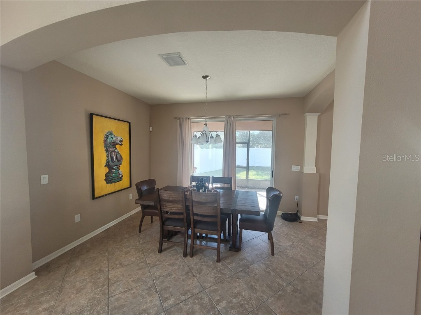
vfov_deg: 89.9
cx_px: 210
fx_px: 158
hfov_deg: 106.2
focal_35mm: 13
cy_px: 158
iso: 125
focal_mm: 1.74
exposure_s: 1/59
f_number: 2.2
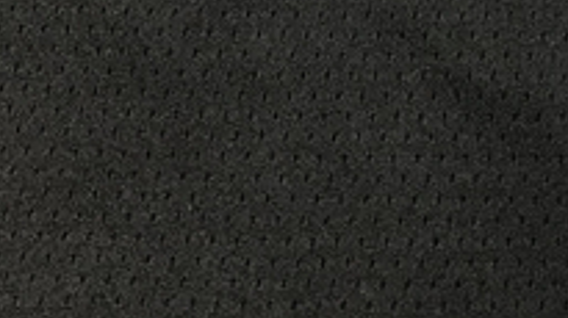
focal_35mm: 119
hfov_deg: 17.2
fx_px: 1791
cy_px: -390
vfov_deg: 9.3
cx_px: 679
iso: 20
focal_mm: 3.99
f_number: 1.8
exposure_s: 1/33
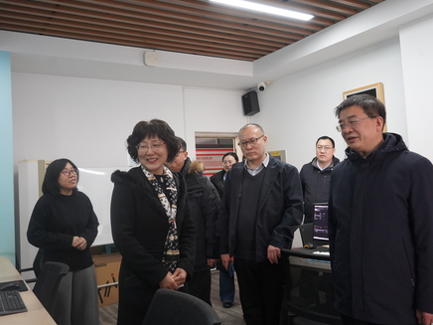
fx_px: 413
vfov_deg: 42.9
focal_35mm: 33
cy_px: 161
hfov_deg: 55.3
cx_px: 205
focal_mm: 30
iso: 4000
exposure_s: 1/160
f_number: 4.5
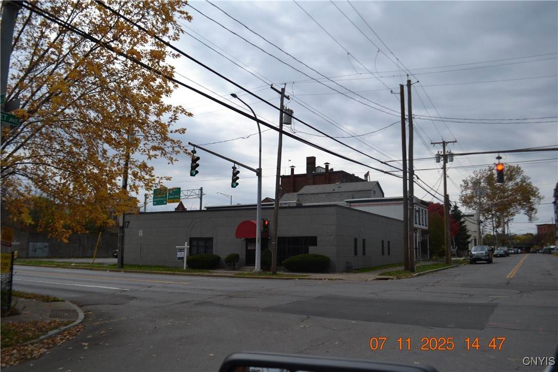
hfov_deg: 67.4
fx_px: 418
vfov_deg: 47.9
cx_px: 279
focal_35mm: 27
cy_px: 186
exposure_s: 1/1250
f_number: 5
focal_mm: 18
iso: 400
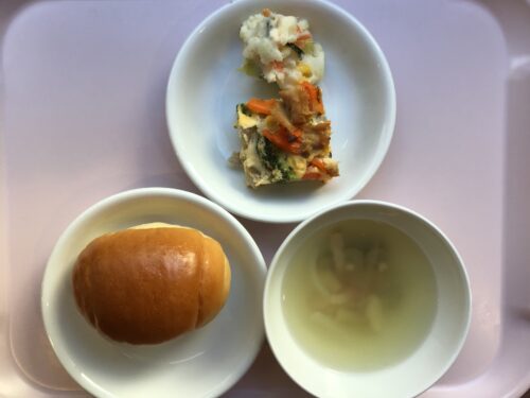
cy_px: 199
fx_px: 475
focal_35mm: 31
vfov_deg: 45.4
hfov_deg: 58.4
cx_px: 265
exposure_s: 1/60
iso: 32
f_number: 2.4
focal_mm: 3.3
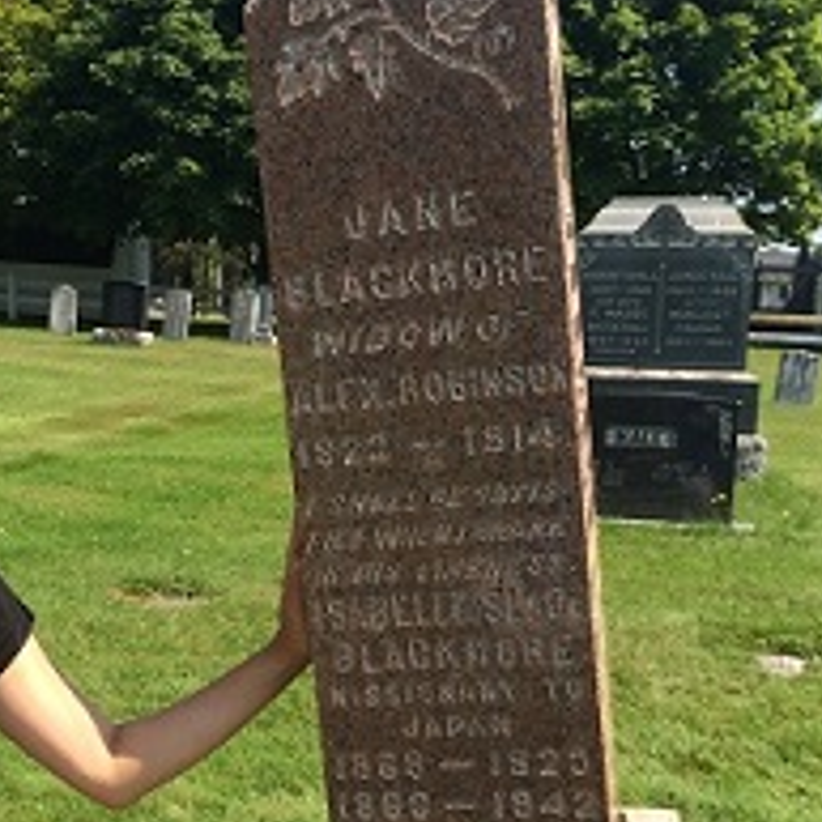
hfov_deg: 32.0
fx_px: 1424
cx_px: 277
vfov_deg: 32.0
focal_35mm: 53
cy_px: 545
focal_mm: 4.15
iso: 32
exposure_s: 1/1414
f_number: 2.2
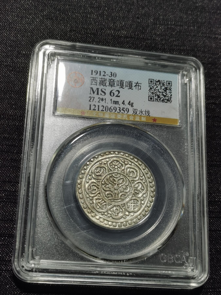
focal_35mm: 55
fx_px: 468
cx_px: 110
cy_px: 148
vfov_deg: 34.9
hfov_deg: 26.6
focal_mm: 5.58
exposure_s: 1/103
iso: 50
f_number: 1.8
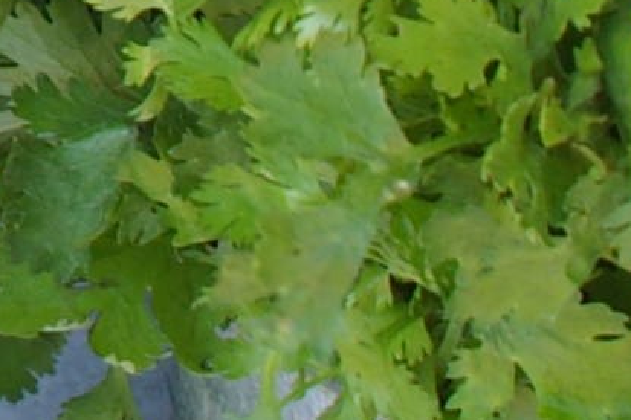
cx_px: -1016
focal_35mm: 306
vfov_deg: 4.4
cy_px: -646
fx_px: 5361
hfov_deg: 6.3
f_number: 6.7
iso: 200
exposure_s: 1/90
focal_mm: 28
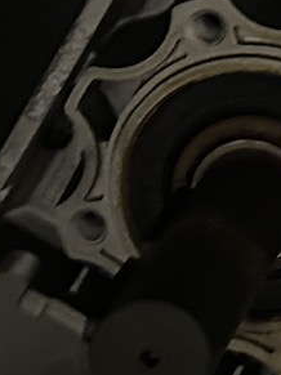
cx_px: 597
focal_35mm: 165
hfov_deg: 8.4
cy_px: -237
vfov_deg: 11.4
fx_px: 1787
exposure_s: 1/25
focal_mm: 6.86
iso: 1600
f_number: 1.78
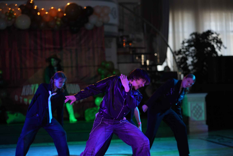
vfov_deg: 16.1
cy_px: 78
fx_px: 550
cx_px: 116
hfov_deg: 23.9
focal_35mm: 85
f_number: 2.2
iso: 800
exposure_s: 1/400
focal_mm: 85
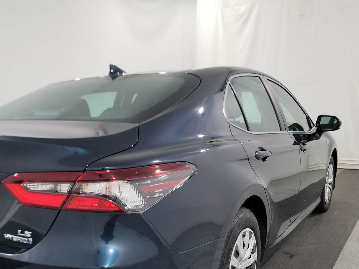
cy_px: 193
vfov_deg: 38.9
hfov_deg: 50.6
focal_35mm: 36
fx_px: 373
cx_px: 124
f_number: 1.8
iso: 814
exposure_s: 1/39
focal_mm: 6.7
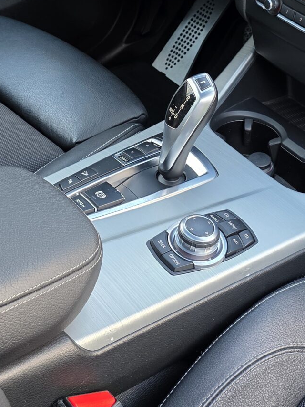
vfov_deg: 27.4
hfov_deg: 21.2
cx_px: 203
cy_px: 62
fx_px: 810
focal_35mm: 69
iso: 160
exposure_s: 1/60
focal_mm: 6.3
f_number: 1.7
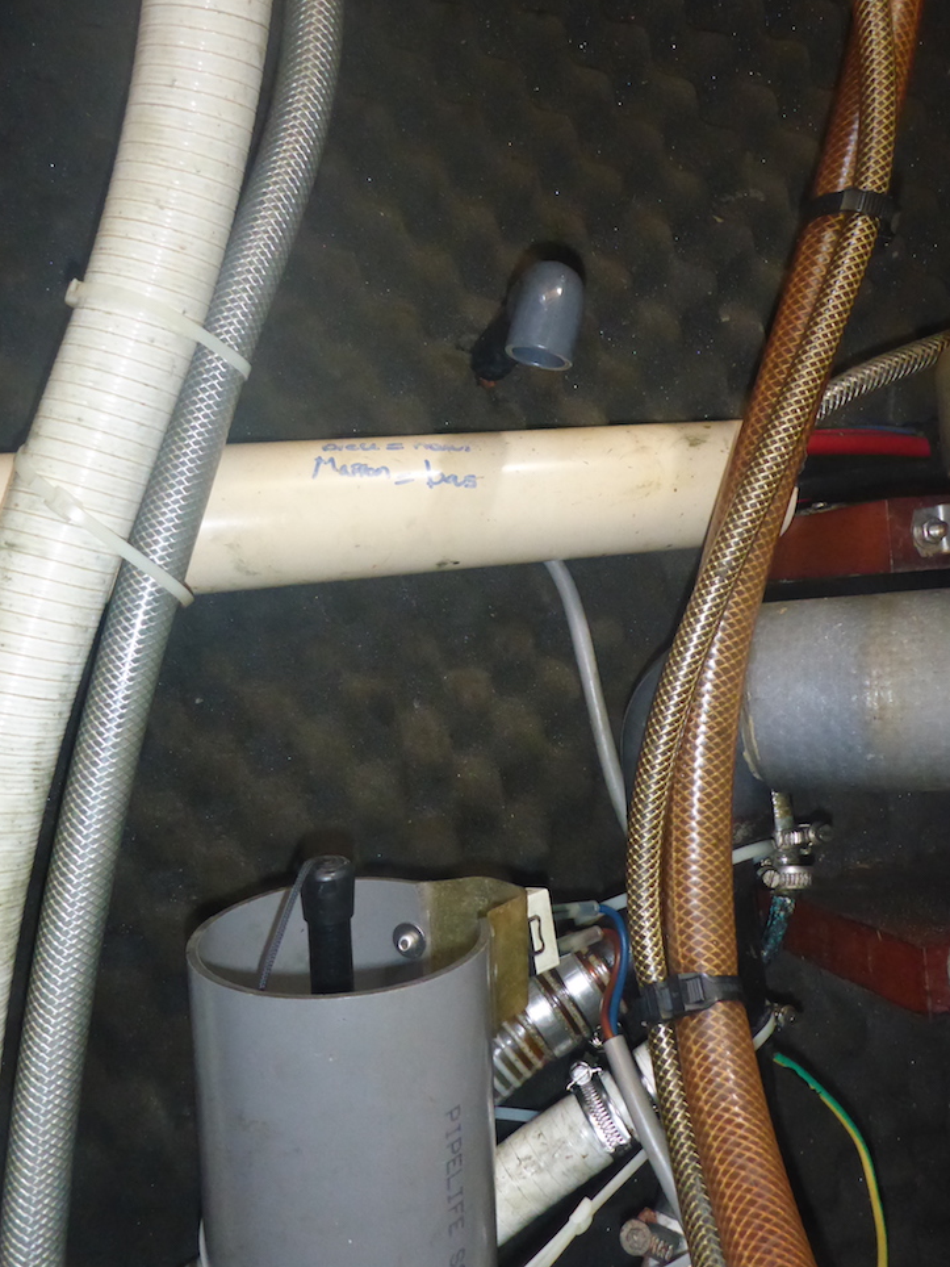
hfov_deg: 45.4
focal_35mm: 31
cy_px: 605
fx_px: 1134
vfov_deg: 58.3
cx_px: 507
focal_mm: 4.9
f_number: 3.3
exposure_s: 1/60
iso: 800
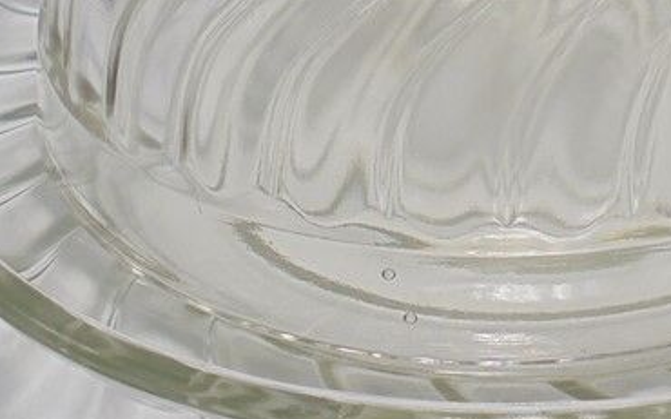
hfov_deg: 21.1
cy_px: -30
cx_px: 482
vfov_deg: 13.1
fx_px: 1792
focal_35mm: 98
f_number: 4.2
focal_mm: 6.9
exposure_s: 1/60
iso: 100
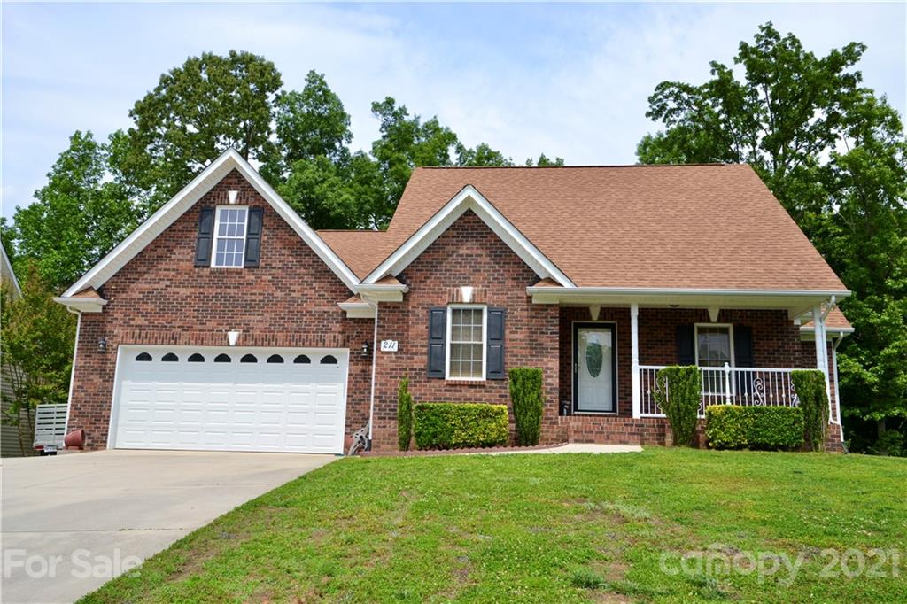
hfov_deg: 61.9
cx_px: 454
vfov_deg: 43.6
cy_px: 302
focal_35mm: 30
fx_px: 756
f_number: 8
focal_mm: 20
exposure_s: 1/250
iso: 100
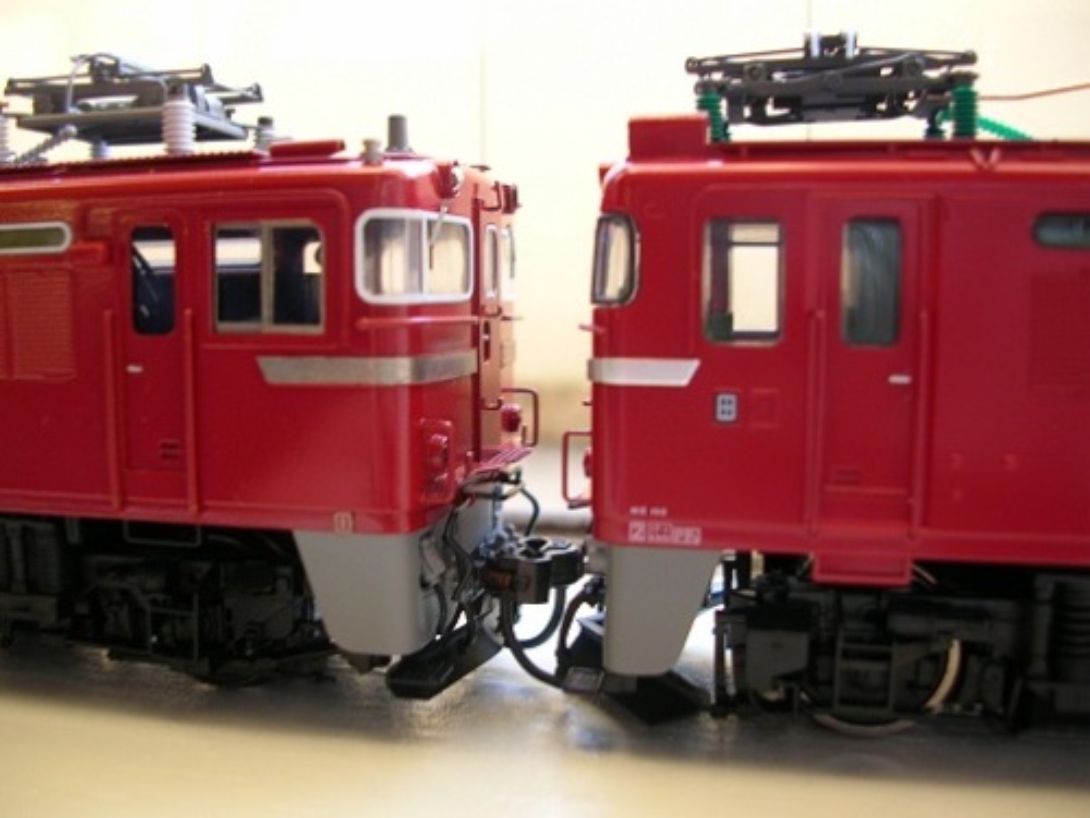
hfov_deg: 52.6
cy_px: 409
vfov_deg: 40.7
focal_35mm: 35
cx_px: 545
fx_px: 1102
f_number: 2.8
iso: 50
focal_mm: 5.8
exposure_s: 1/7.8
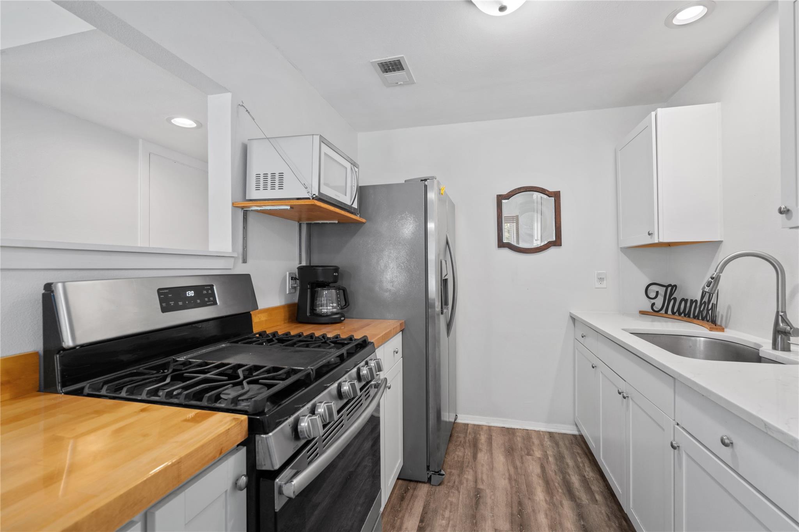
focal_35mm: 16
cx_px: 400
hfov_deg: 96.7
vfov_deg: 73.7
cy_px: 266
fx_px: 355
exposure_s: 1/2
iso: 500
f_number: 8
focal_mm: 16
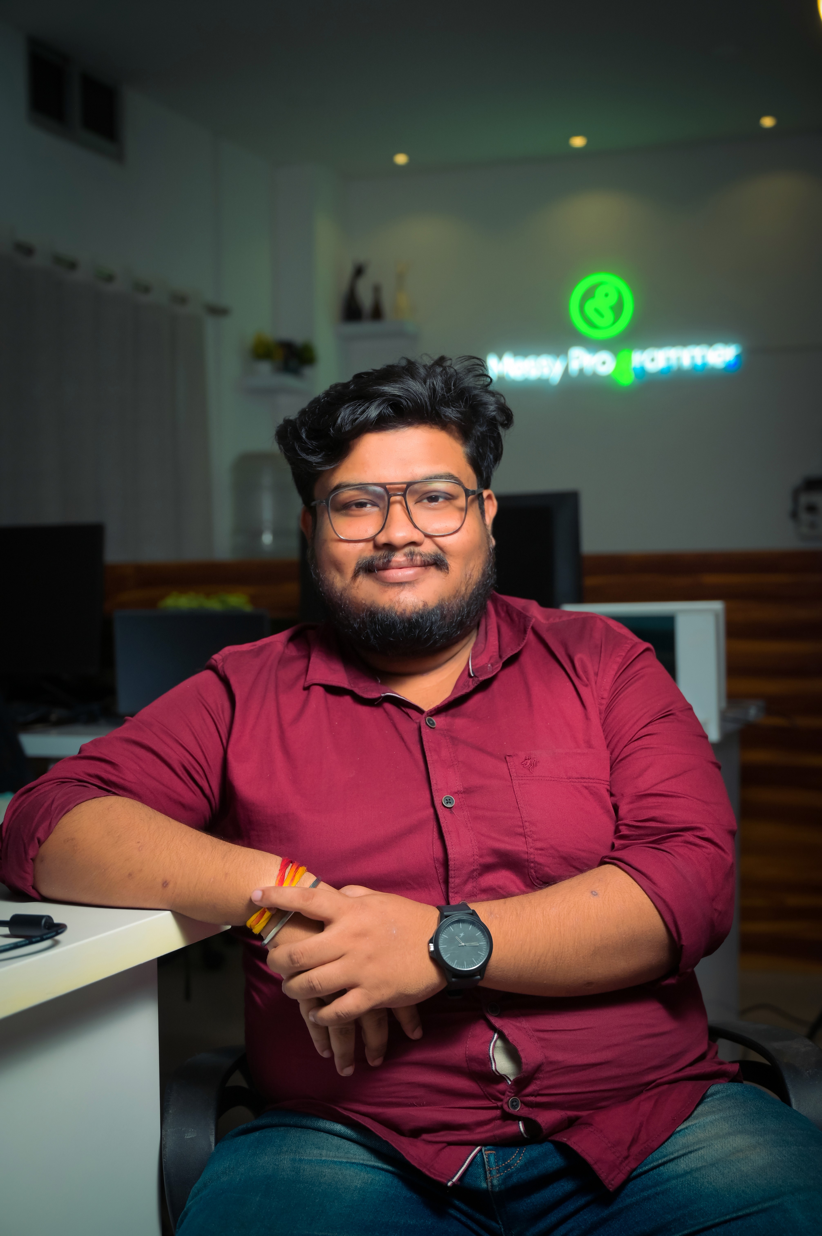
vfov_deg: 40.4
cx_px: 411
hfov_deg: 27.5
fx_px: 1680
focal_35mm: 49
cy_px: 618
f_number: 4
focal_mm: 49
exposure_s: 1/500
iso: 250
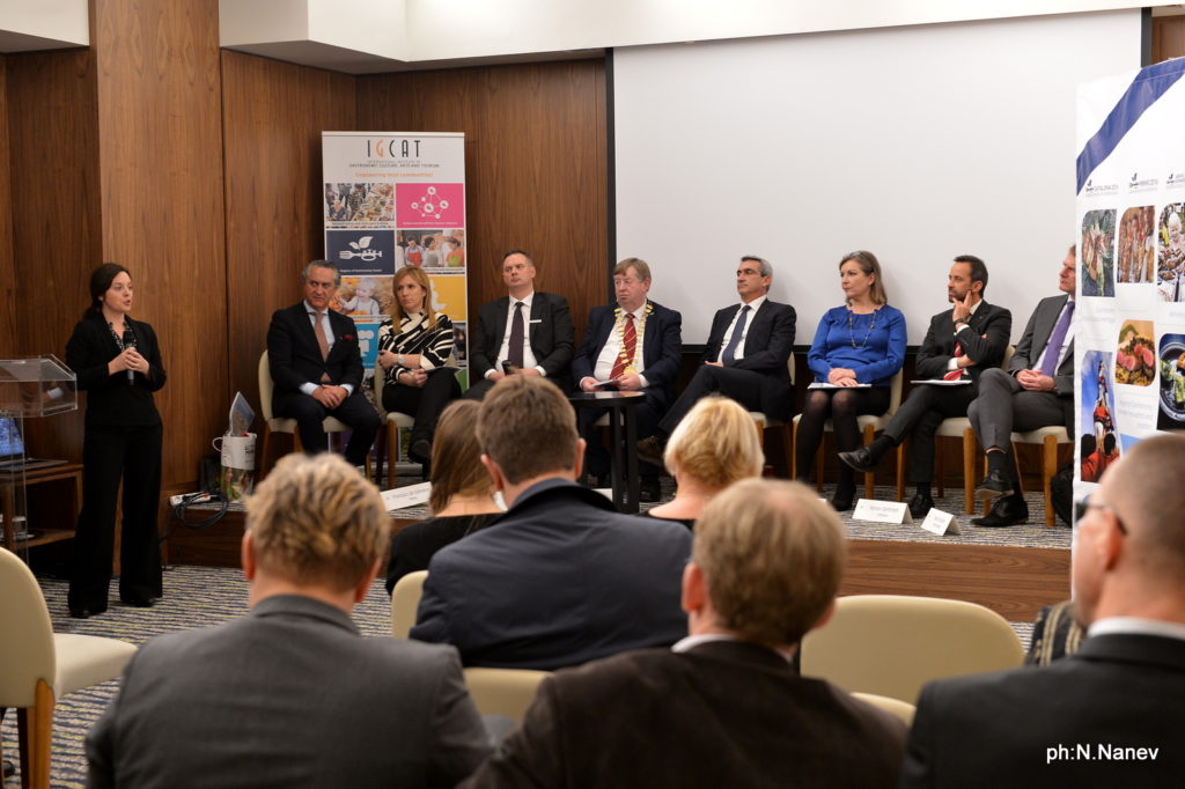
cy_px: 394
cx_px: 592
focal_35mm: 50
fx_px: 1645
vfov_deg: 27.0
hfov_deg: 39.6
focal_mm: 50
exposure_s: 1/40
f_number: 5
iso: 1600
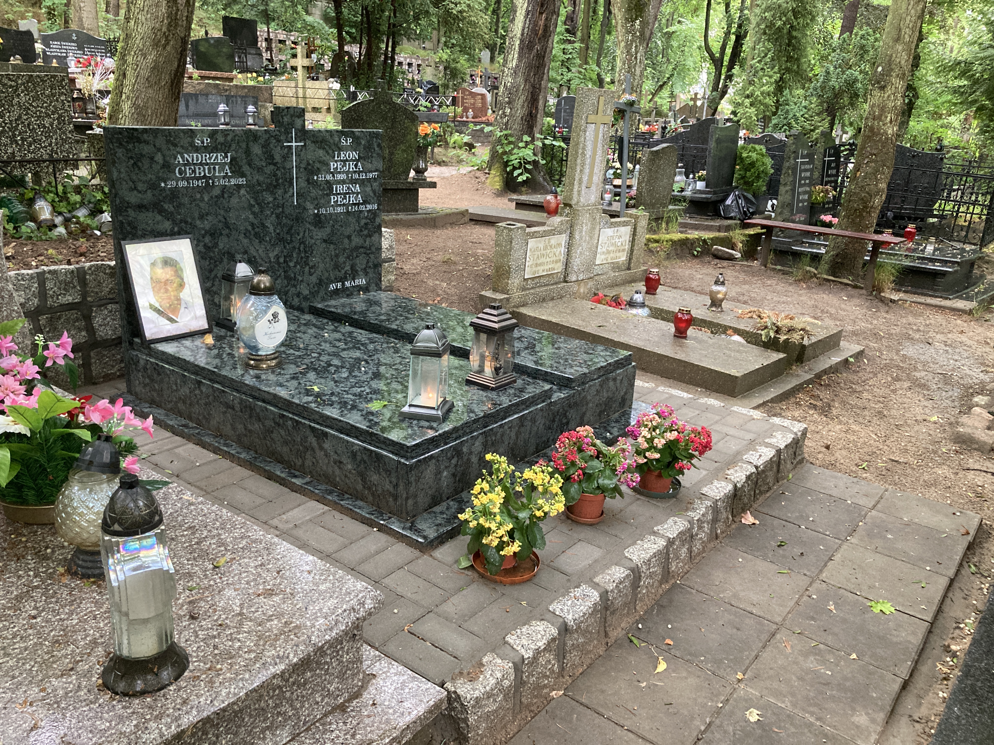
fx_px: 804
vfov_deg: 49.7
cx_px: 497
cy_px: 372
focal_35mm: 28
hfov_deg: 63.4
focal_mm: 3.99
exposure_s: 1/60
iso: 320
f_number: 1.8
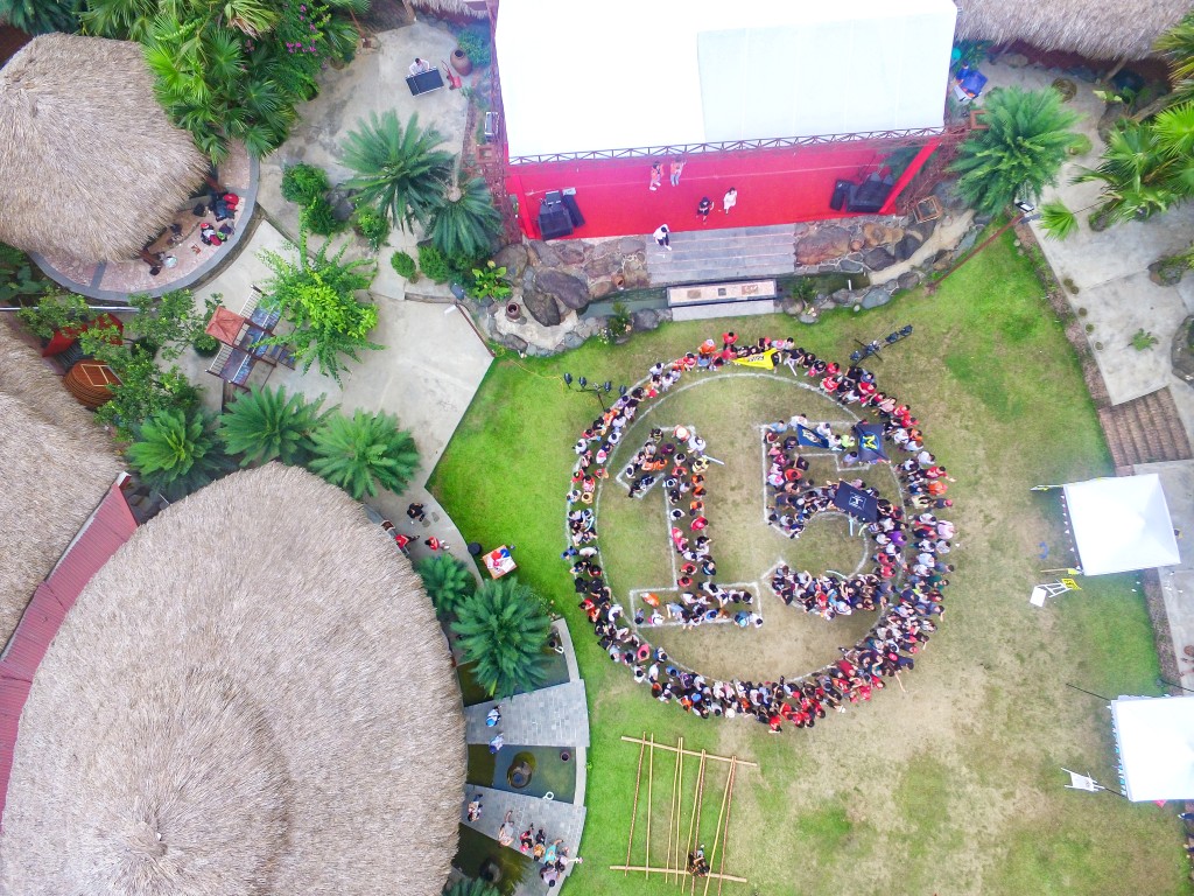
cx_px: 597
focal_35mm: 20
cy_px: 448
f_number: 2.8
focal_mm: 3.61
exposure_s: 1/120
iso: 194
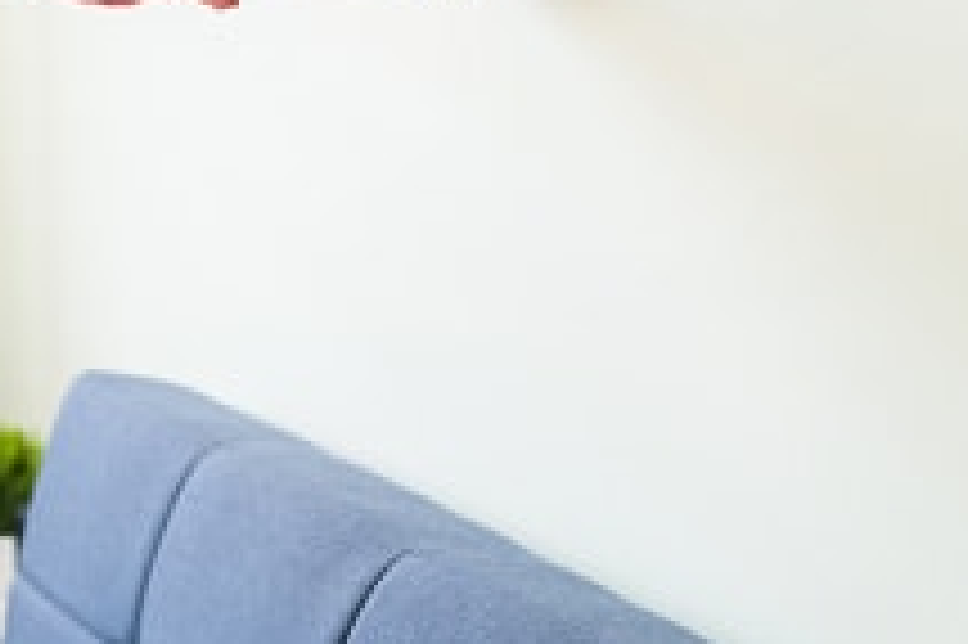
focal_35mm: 83
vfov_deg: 16.4
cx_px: -56
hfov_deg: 23.2
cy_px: 268
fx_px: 2230
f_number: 1.8
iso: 320
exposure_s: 1/125
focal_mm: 35
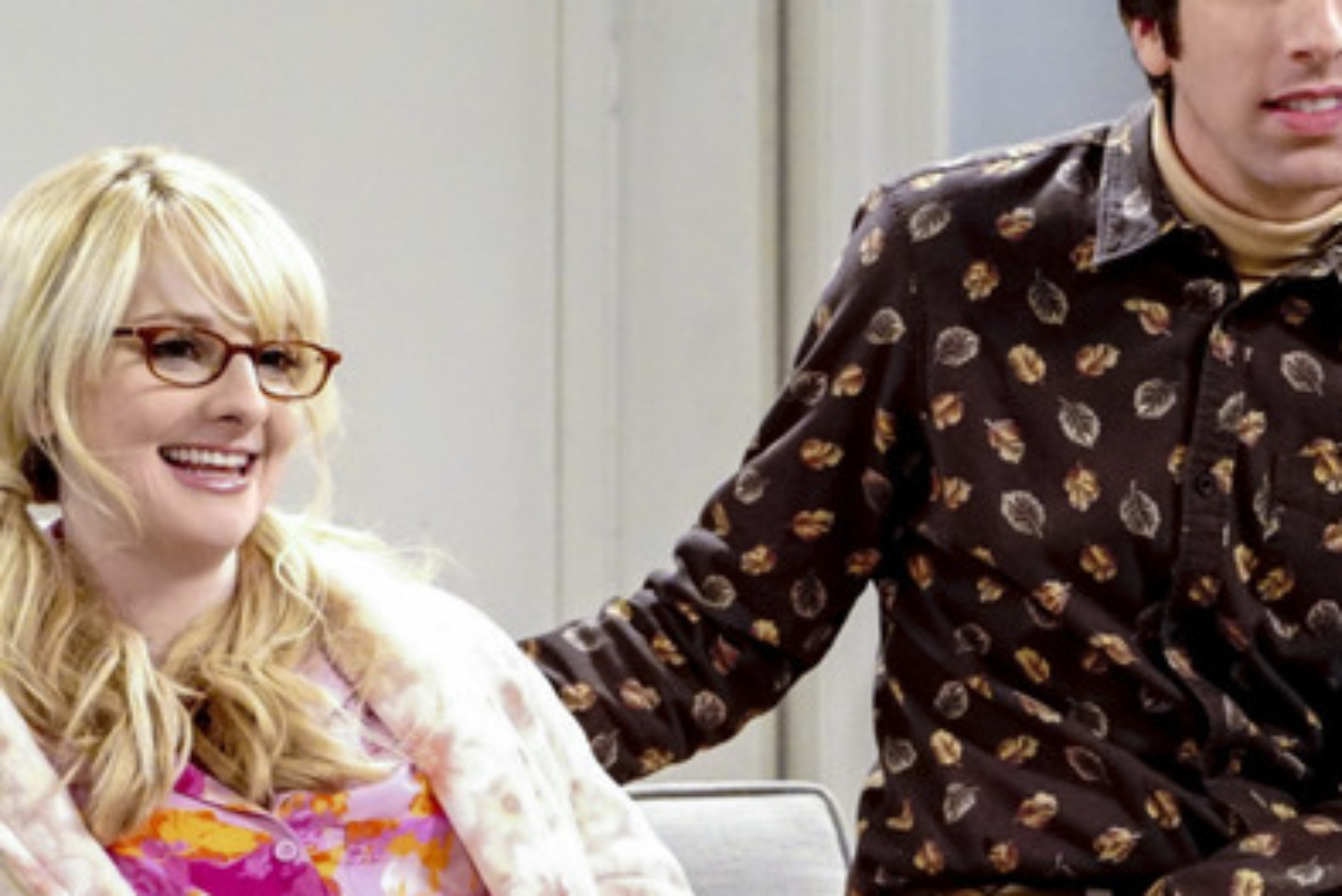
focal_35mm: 267
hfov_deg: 7.7
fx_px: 9956
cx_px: 811
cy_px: 560
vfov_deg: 5.2
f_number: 6.3
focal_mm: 135
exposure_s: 1/160
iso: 16000
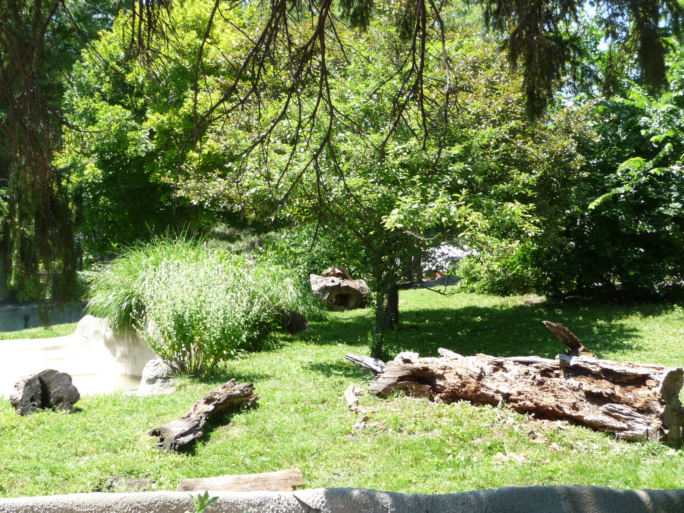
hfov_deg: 34.9
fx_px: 1087
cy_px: 256
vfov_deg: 26.6
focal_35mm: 55
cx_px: 342
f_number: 4.3
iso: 100
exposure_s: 1/125
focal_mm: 9.3
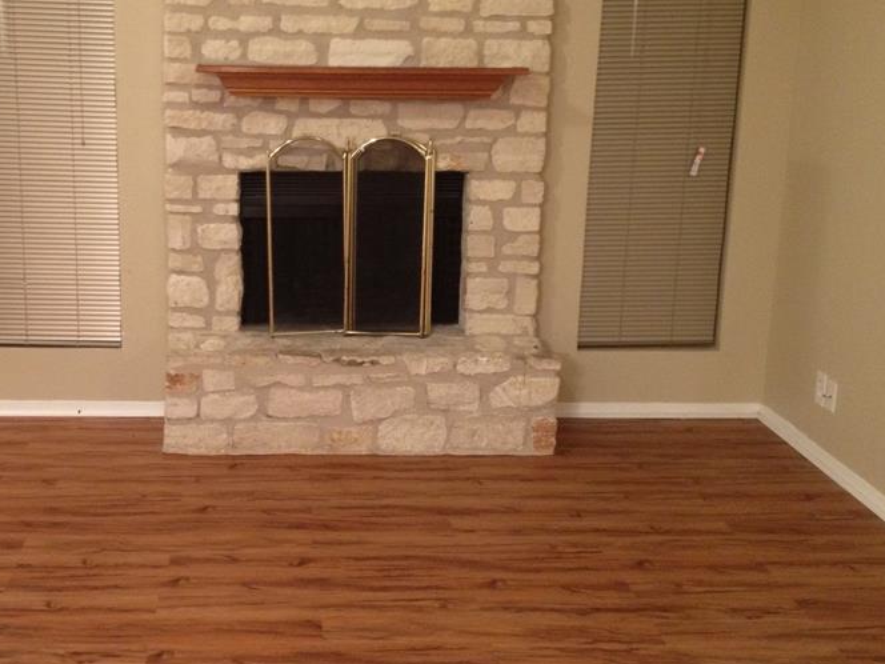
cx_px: 277
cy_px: 331
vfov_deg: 27.0
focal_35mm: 54
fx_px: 1381
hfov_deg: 35.1
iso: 250
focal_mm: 4.28
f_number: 2.4
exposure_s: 1/20
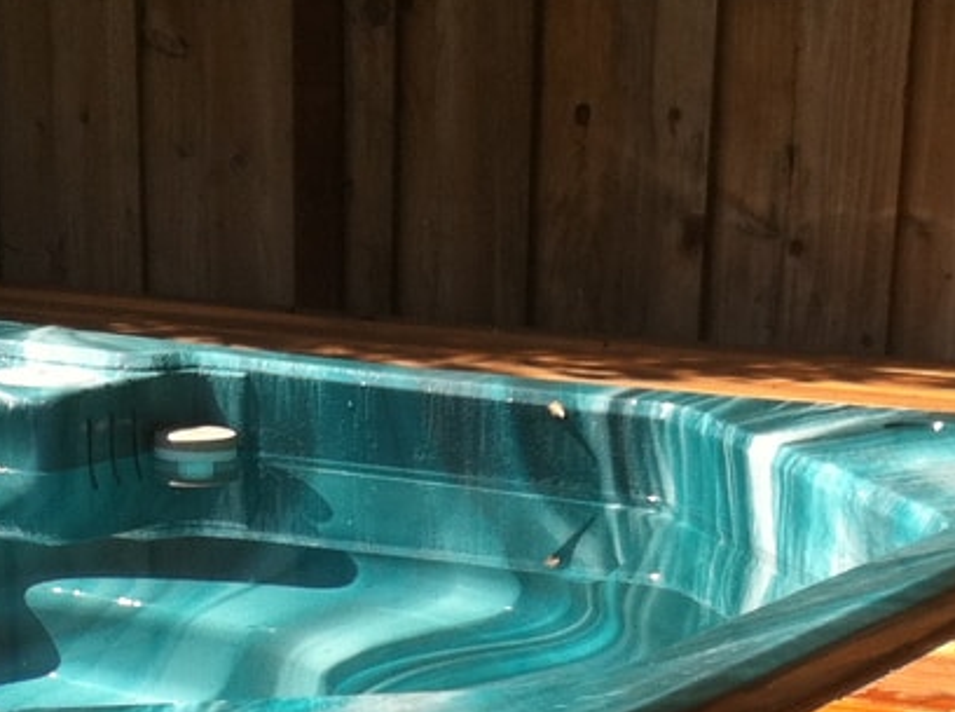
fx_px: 3165
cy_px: 1028
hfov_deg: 17.2
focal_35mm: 115
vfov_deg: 12.3
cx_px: 523
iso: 80
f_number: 2.8
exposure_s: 1/736
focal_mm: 3.85
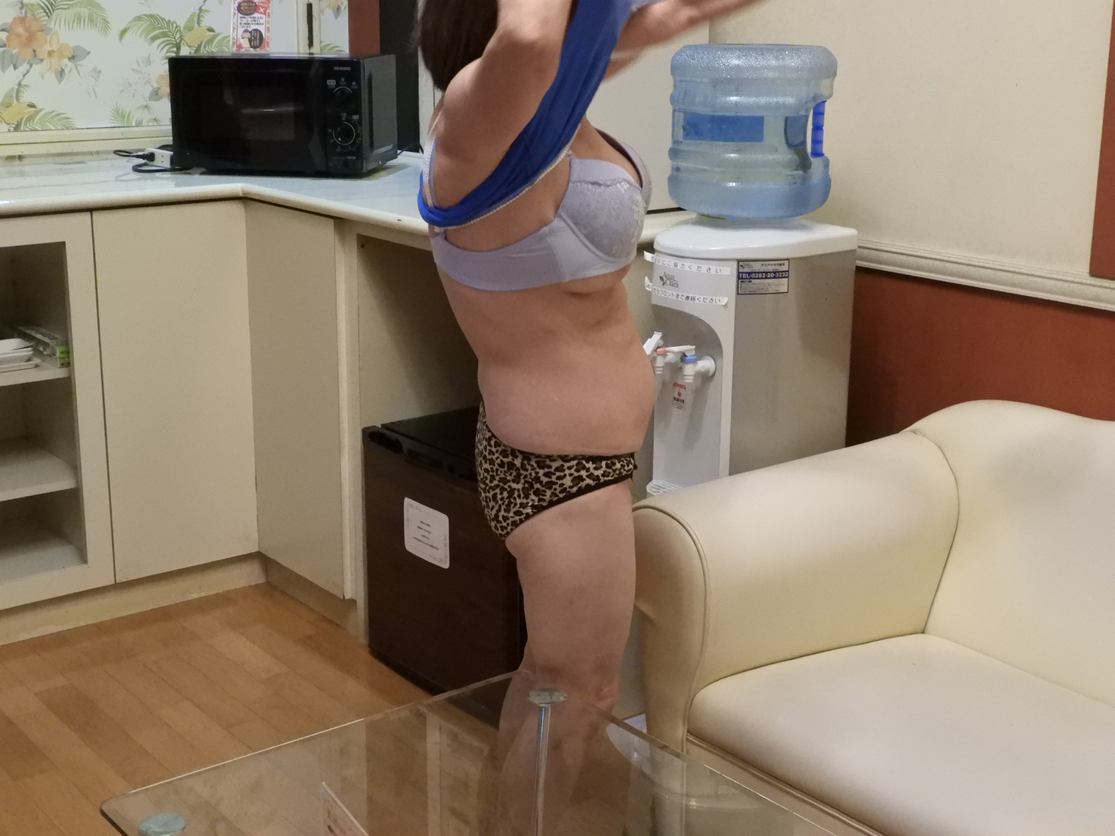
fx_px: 1611
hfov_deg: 38.2
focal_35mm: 50
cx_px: 558
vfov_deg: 29.1
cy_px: 418
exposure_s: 1/30
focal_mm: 9
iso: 1600
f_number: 4
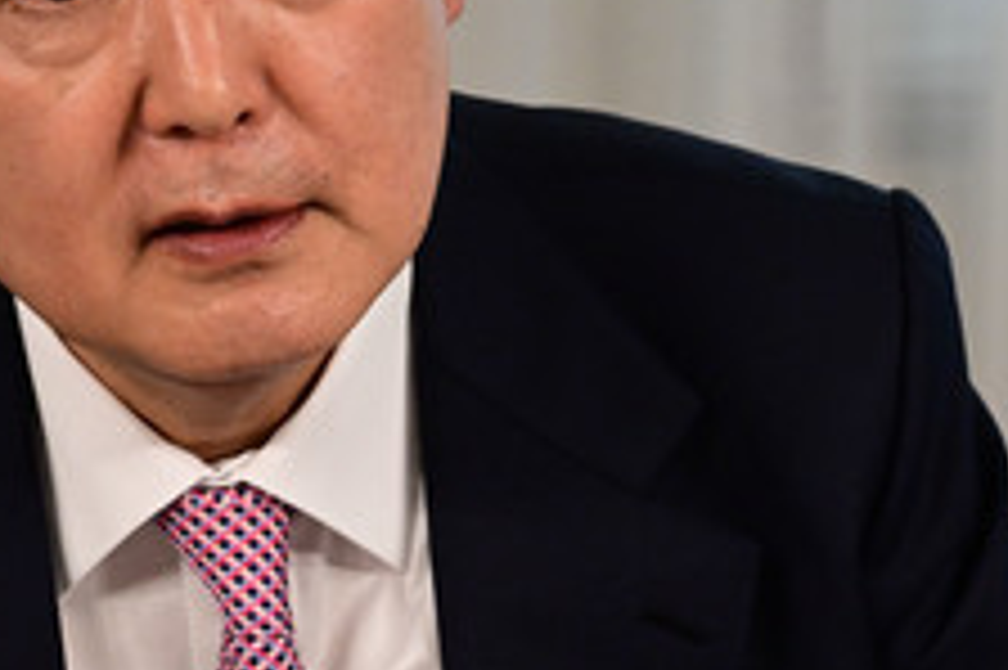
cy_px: 364
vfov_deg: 5.2
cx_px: 243
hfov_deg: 7.8
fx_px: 7358
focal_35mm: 263
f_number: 5.6
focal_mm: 98
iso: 4000
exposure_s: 1/400
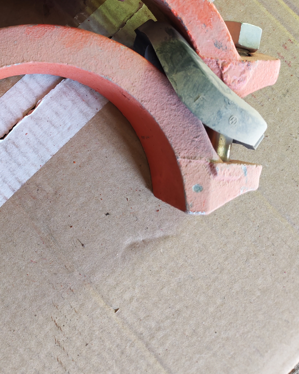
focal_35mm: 46
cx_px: 57
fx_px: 509
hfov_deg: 31.8
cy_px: 54
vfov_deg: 38.2
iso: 320
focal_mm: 6.12
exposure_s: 1/100
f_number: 1.9
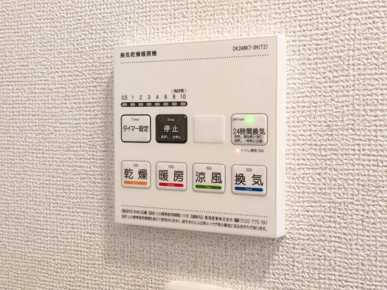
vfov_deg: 28.6
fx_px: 570
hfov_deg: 37.5
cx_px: 194
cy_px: 145
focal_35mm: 51
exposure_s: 1/30
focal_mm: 5.43
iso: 199
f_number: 1.89
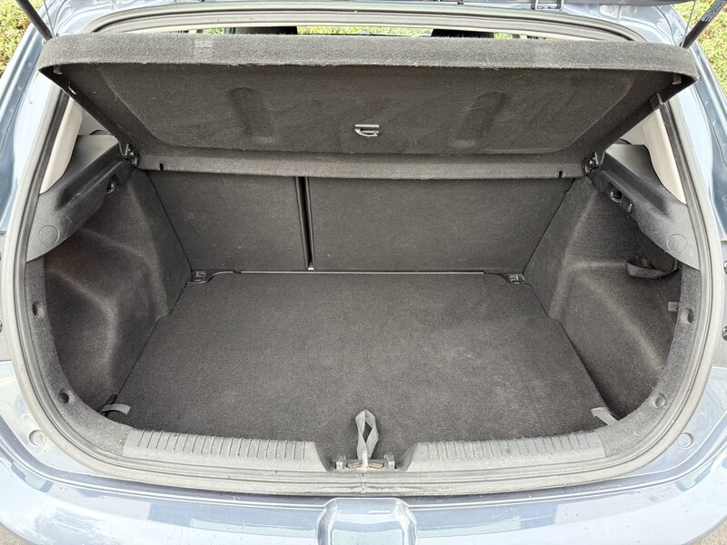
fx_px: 504
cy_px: 272
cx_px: 364
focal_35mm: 24
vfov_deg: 56.8
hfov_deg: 71.6
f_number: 1.78
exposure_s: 1/60
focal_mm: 6.76
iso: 320
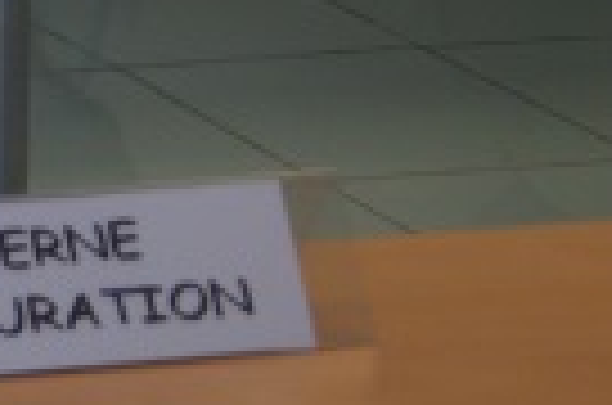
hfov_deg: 6.5
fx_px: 4676
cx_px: -1552
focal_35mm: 276
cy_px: -1028
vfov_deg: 4.6
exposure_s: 1/125
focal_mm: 25
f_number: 4
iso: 250
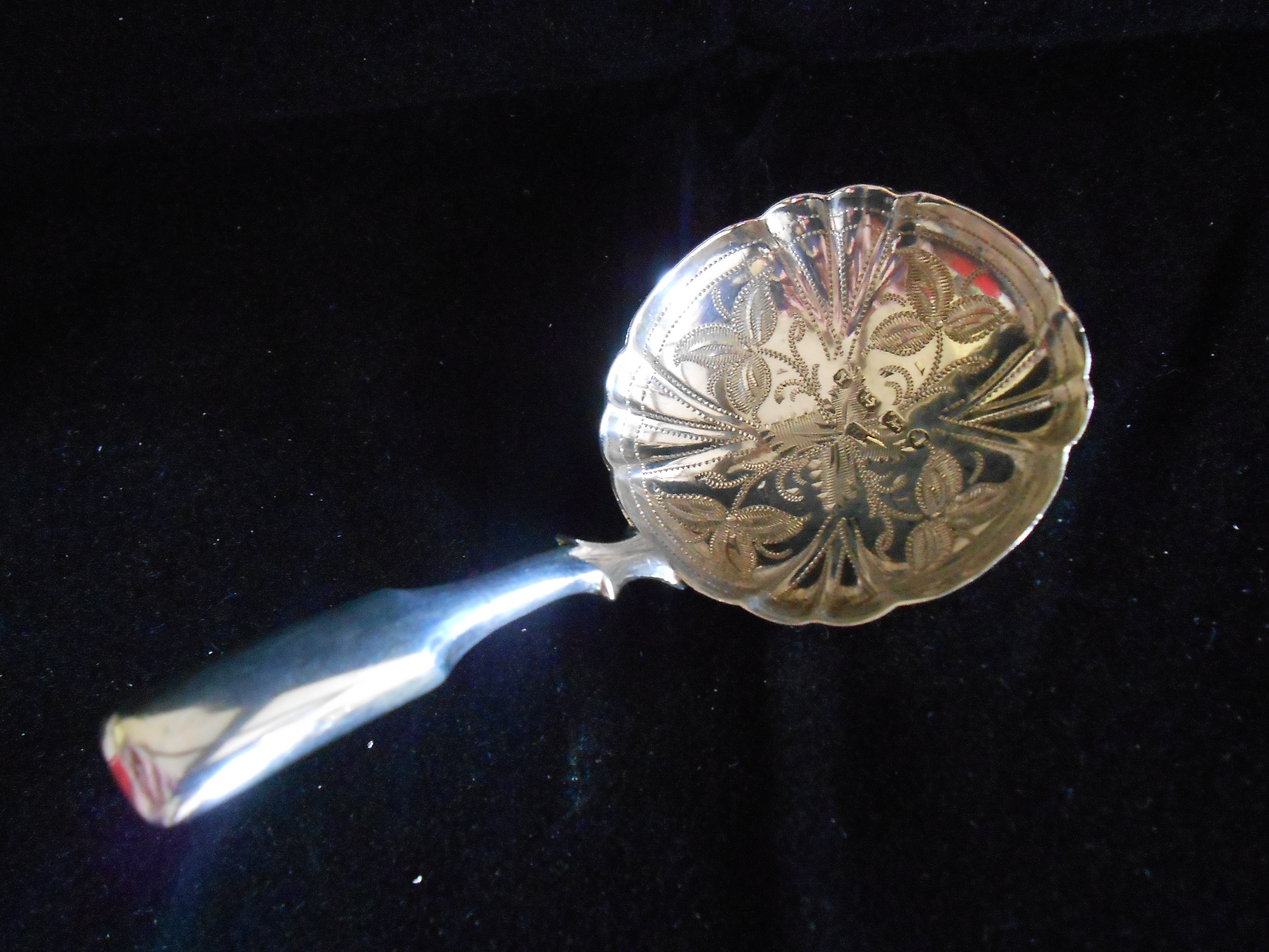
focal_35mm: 30
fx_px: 1100
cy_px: 476
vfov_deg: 46.8
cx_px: 634
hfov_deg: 60.0
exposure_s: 1/10
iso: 800
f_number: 3.8
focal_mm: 5.3
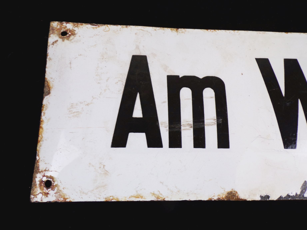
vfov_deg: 49.7
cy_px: 115
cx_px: 154
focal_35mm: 28
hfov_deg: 63.4
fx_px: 248
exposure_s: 1/38
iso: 100
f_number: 3.1
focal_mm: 5
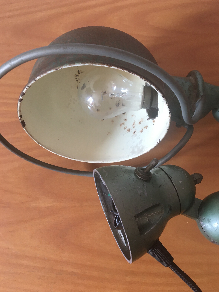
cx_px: 110
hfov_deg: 46.8
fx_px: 253
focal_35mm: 30
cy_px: 142
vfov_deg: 60.0
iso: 50
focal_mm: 4.15
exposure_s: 1/33
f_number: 2.2
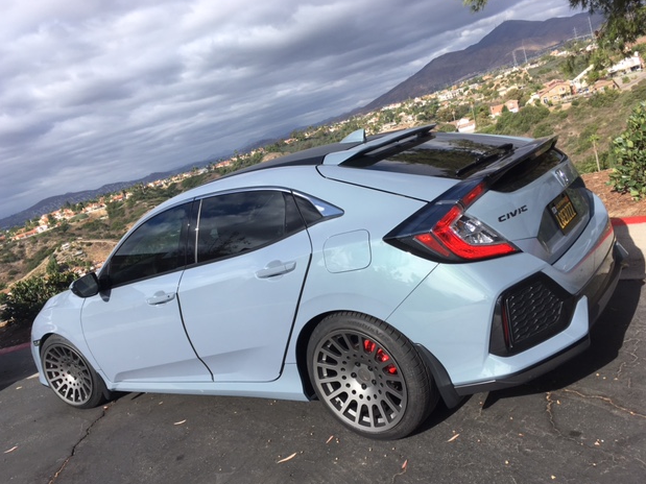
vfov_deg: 46.8
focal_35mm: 30
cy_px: 239
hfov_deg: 60.0
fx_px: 560
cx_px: 313
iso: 25
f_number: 2.2
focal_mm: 4.15
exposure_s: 1/1261
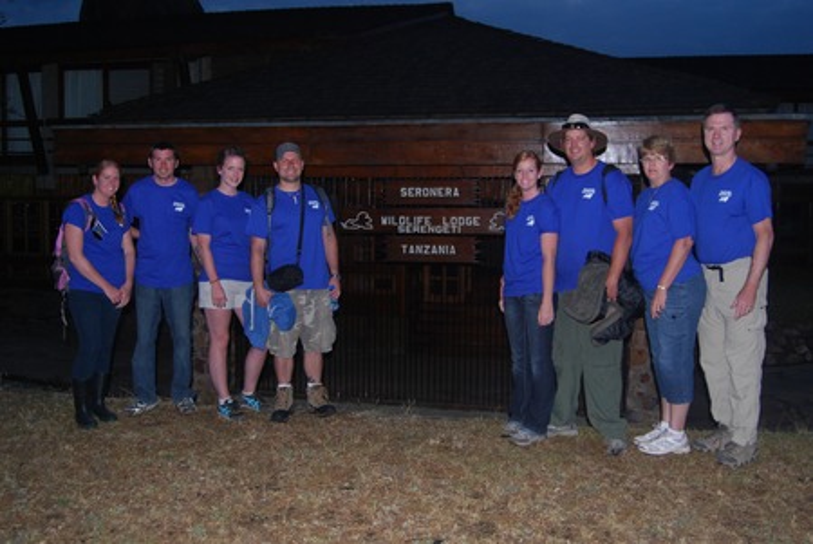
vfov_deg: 45.8
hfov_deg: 64.5
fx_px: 644
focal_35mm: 28
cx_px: 406
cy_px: 272
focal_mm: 19
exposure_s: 1/60
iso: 250
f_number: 3.5
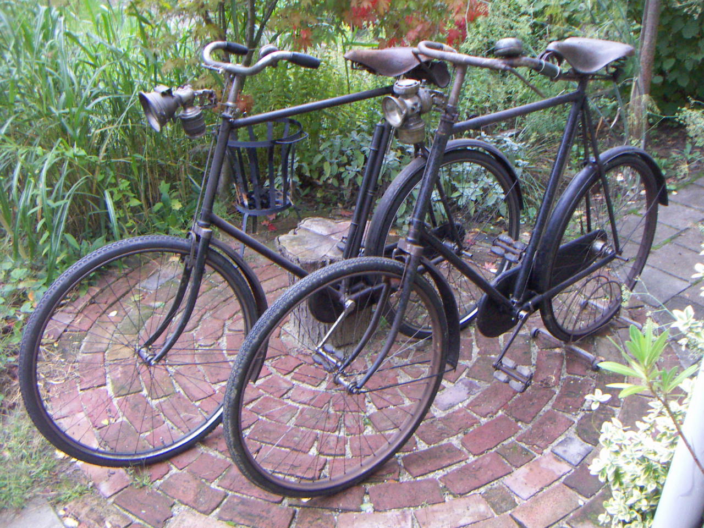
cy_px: 264
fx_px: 732
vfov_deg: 39.7
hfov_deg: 51.4
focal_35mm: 36
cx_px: 352
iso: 200
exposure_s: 1/25
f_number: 2.8
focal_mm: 4.7
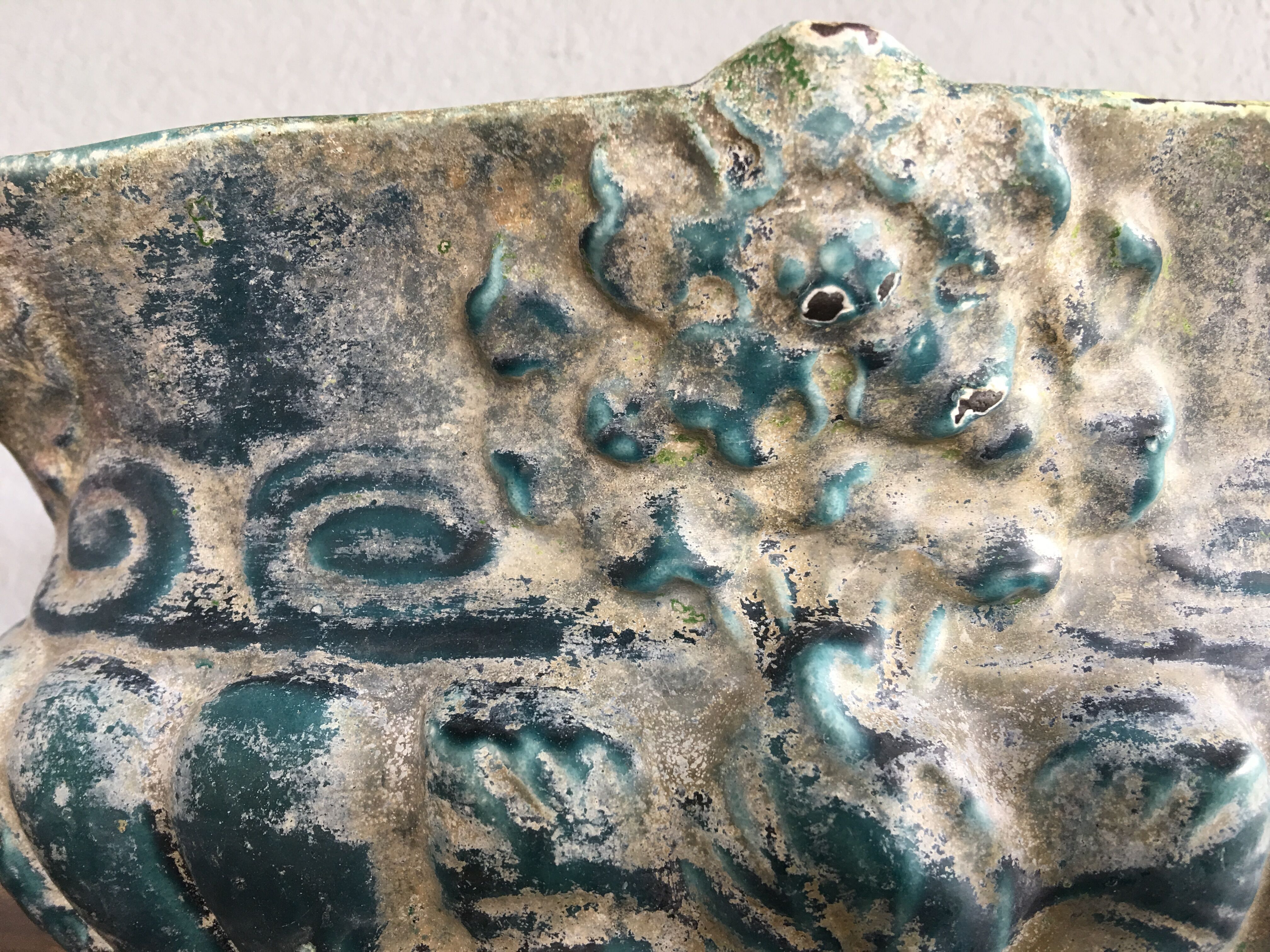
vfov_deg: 48.2
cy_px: 476
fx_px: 1064
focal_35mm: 29
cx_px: 635
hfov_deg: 61.7
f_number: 2.2
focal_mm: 4.15
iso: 32
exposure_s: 1/33
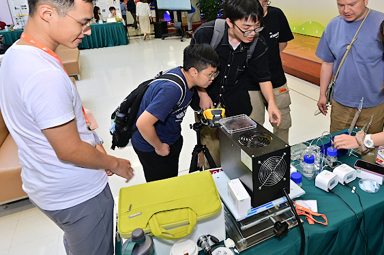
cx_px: 248
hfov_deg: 66.1
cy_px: 86
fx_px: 288
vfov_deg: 47.1
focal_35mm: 27
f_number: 5.6
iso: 400
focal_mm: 19
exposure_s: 1/80
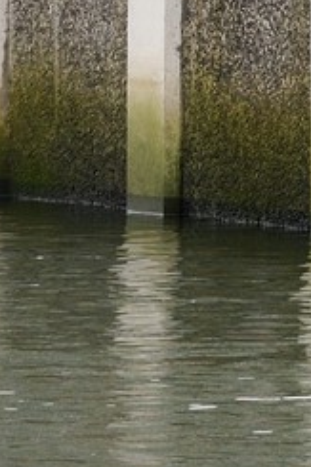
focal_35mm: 1110
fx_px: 14403
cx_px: 969
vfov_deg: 1.8
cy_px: -947
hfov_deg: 1.2
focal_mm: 170
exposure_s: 1/250
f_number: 6.3
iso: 400
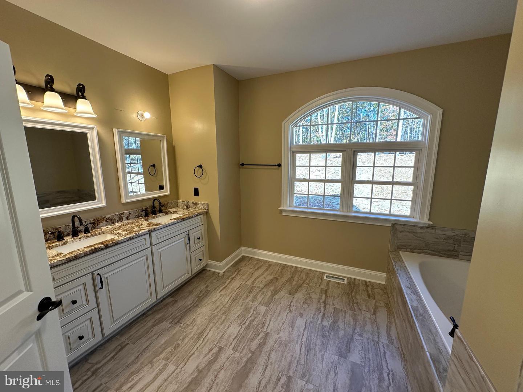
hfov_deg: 102.1
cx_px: 262
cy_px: 196
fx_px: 212
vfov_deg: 85.7
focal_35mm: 14
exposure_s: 1/120
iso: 100
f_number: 2.2
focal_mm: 2.22
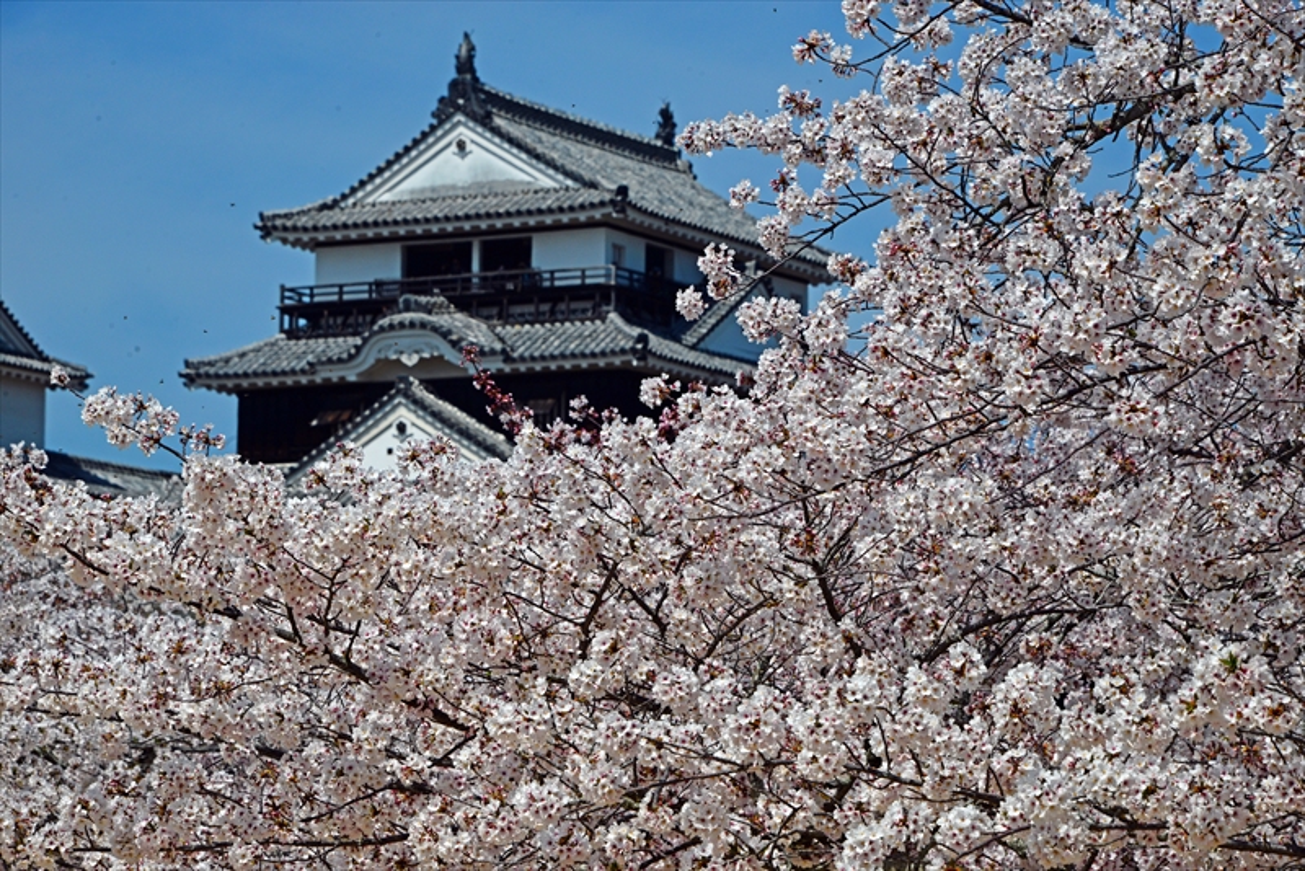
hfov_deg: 12.8
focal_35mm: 160
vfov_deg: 8.6
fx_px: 5802
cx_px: 652
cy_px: 436
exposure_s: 1/800
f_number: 14
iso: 400
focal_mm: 160
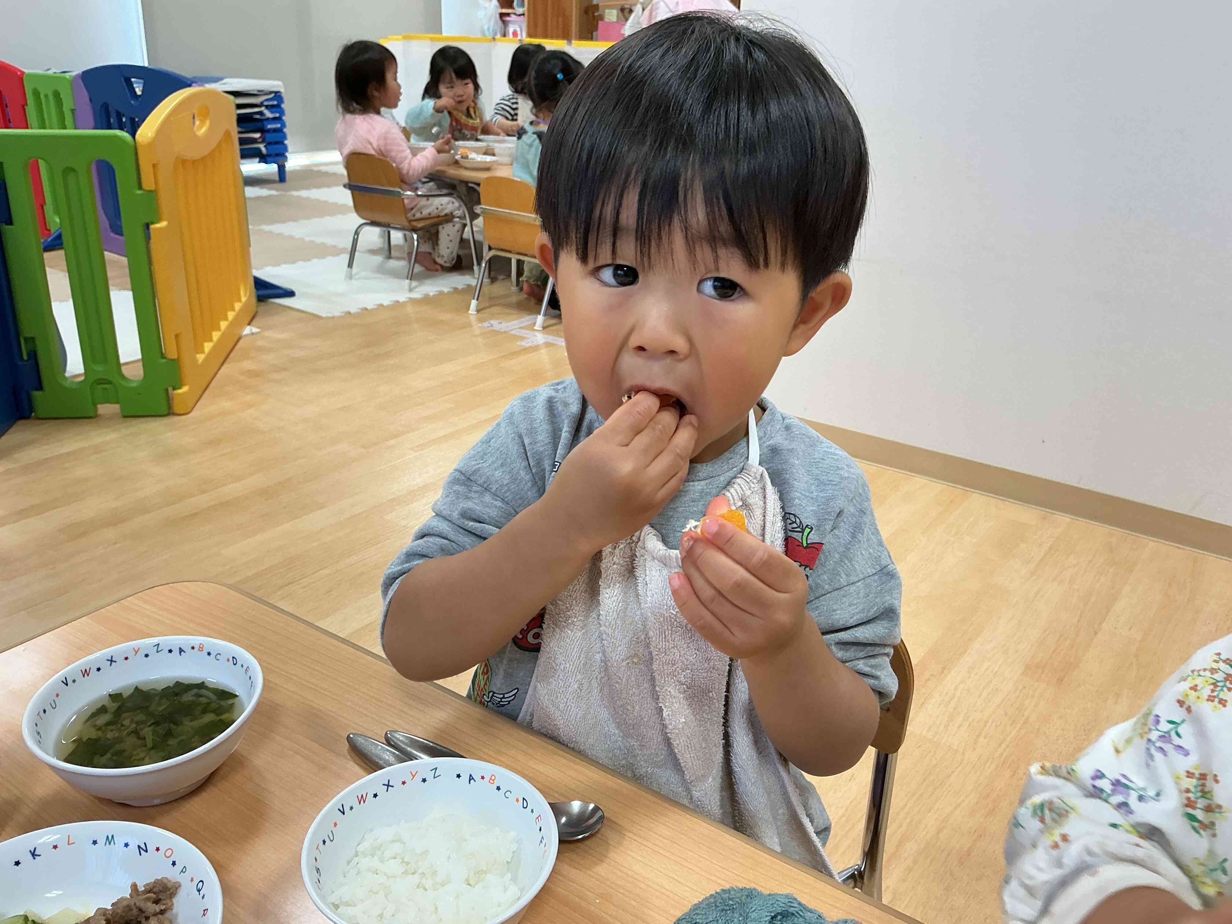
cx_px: 616
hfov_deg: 61.7
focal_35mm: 29
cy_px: 462
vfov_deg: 48.2
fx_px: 1032
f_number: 1.8
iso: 50
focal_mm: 3
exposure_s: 1/60
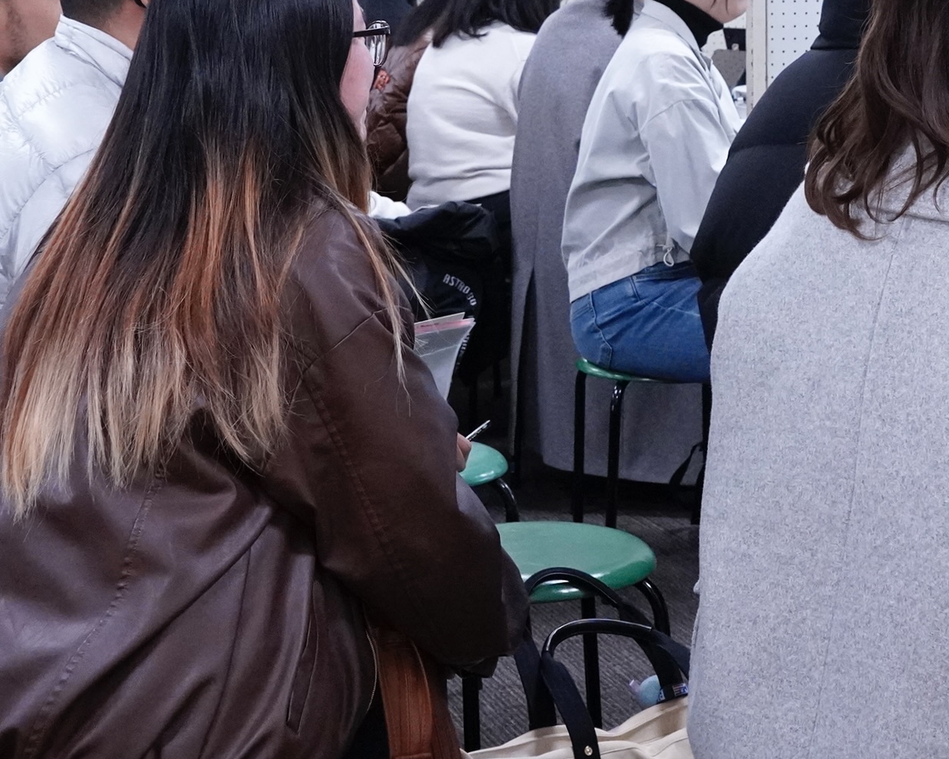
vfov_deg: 19.4
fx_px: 2178
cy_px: 67
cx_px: 755
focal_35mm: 78
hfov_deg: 24.2
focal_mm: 23.5
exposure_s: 1/160
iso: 4000
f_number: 5.6
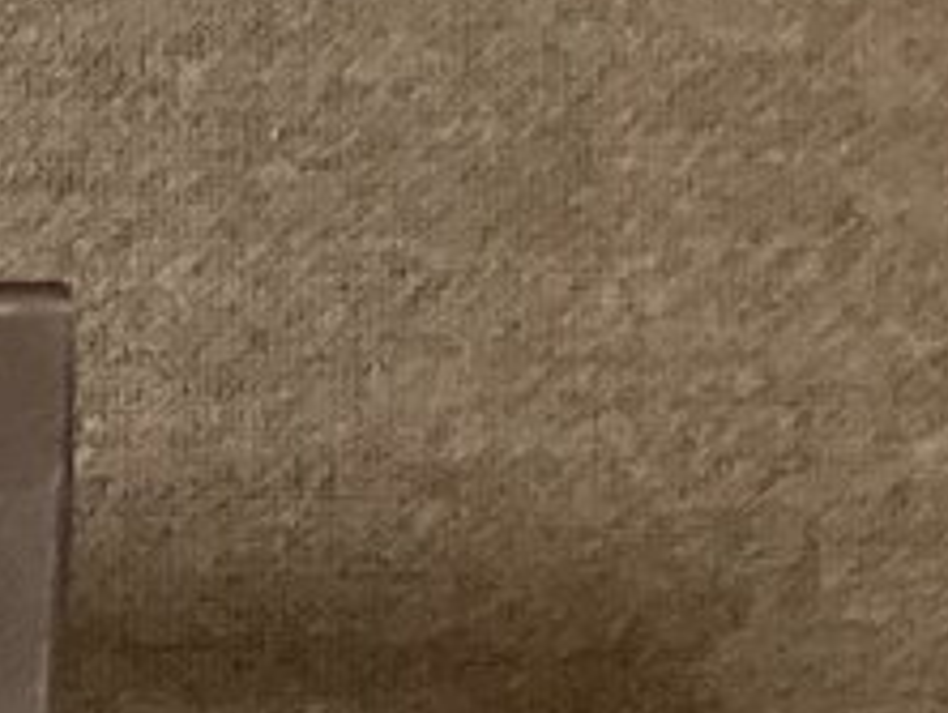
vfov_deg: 6.6
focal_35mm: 211
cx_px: -2077
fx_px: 5785
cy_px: 1812
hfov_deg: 7.9
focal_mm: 3.3
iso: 200
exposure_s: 1/50
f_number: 2.4
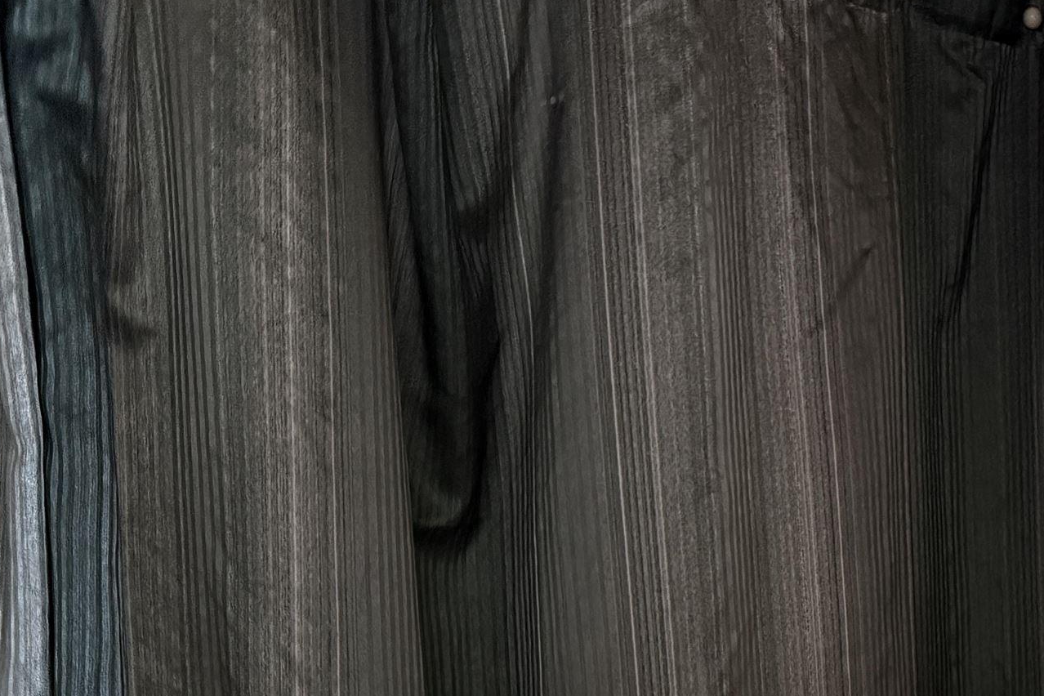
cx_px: 1087
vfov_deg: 20.5
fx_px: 1740
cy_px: 923
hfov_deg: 30.6
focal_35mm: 60
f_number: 1.78
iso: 1250
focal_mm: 6.76
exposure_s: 1/30
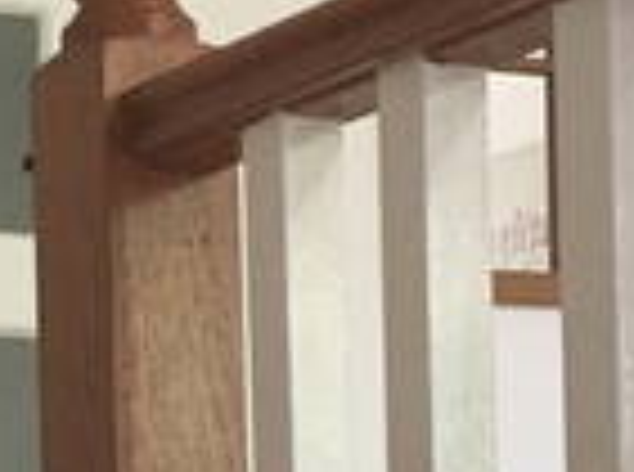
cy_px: 710
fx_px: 2978
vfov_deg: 8.8
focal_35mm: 163
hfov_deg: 11.9
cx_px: -153
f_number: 2.2
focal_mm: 4.15
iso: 200
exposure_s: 1/24
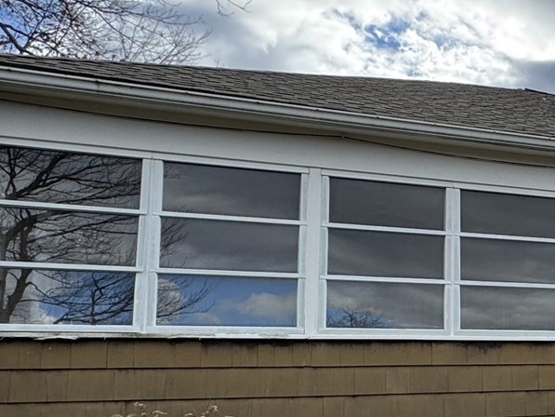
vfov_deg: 29.6
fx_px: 770
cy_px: 330
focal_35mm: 48
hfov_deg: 29.8
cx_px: 759
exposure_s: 1/700
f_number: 2.2
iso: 50
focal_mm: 2.22
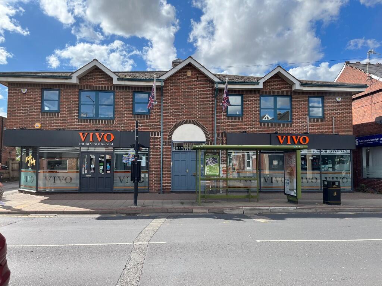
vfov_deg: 53.1
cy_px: 143
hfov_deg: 67.3
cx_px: 191
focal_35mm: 26
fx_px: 287
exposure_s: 1/2463
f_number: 1.6
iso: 50
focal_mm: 5.1
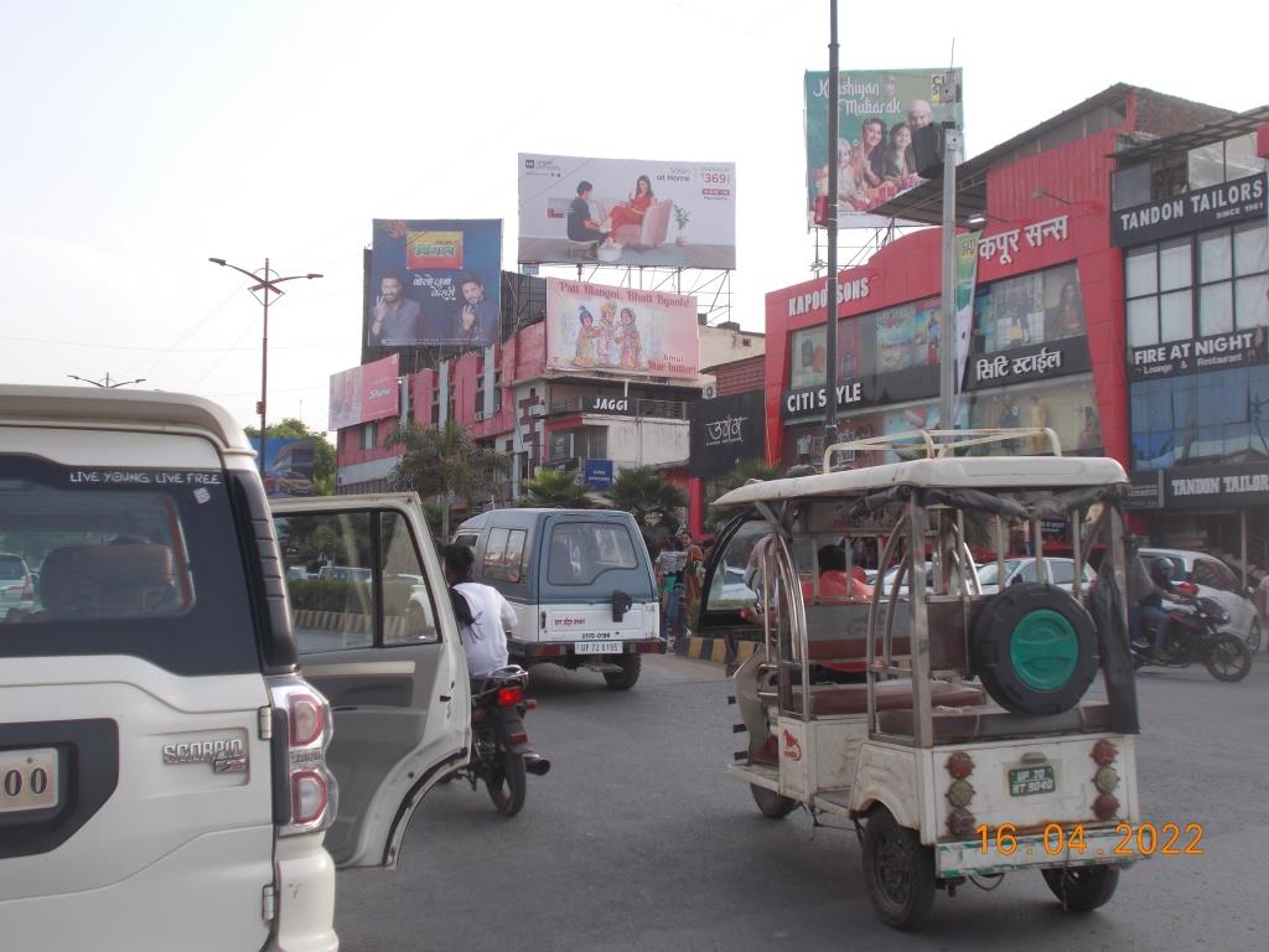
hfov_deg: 47.9
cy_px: 476
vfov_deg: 36.8
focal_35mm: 39
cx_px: 634
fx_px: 1430
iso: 80
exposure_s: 1/250
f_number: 3.9
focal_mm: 6.9
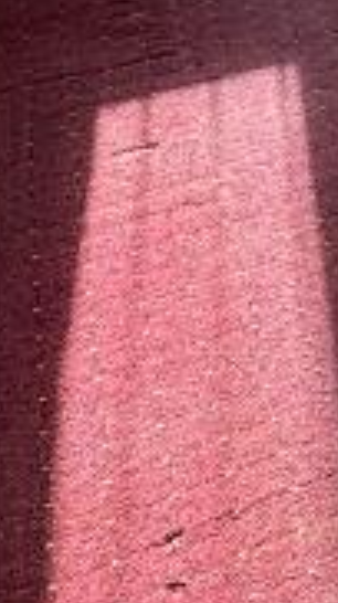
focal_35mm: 86
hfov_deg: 11.3
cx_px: 855
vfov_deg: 19.2
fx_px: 1374
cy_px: -464
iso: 40
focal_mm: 2.22
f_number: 2.2
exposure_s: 1/245
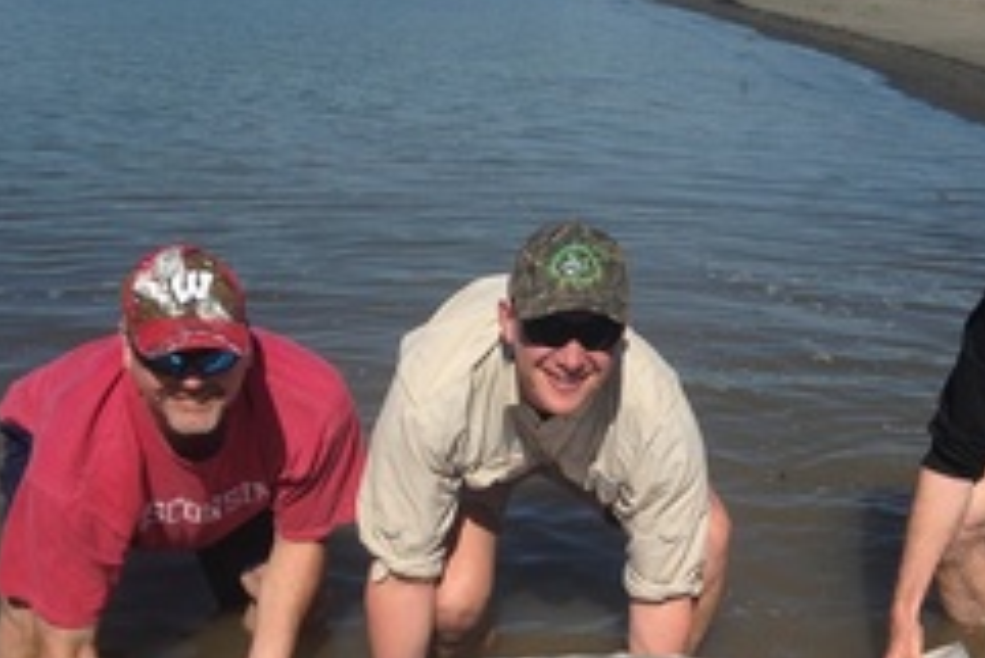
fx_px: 1560
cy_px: 490
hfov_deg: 34.7
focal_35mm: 57
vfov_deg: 23.6
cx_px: 654
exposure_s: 1/2857
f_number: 2.4
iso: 50
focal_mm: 4.12
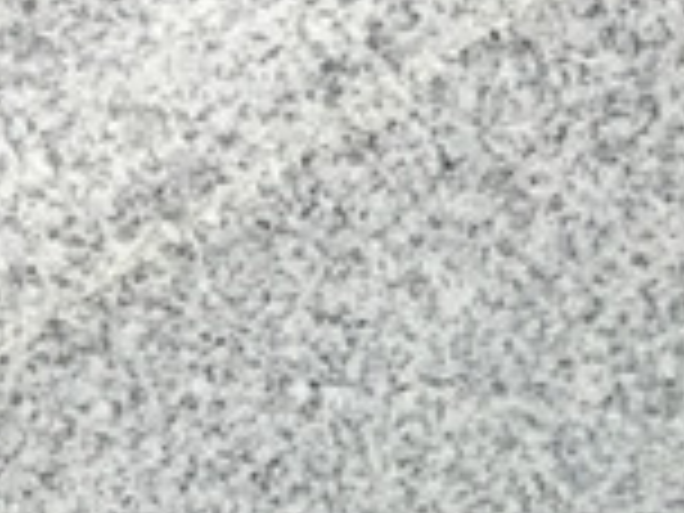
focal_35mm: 183
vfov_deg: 7.9
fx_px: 3616
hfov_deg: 10.2
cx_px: 1206
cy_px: 839
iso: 40
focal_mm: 3.3
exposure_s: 1/120
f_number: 2.4
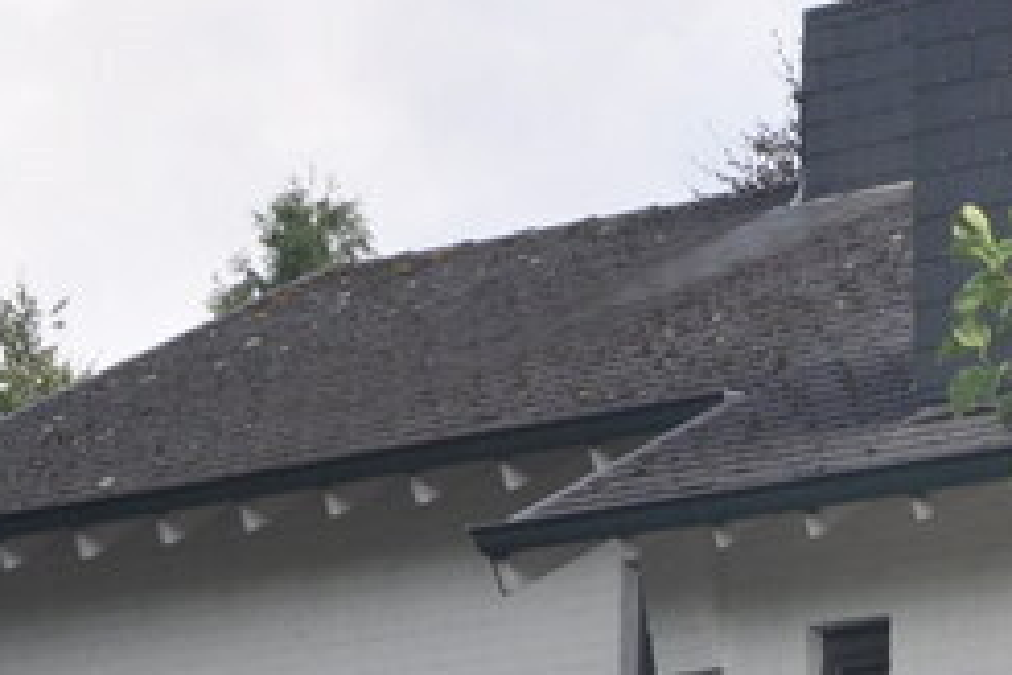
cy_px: 988
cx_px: 1107
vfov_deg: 6.4
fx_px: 5959
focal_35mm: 212
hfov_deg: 9.6
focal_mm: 34
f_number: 11
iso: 200
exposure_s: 1/125
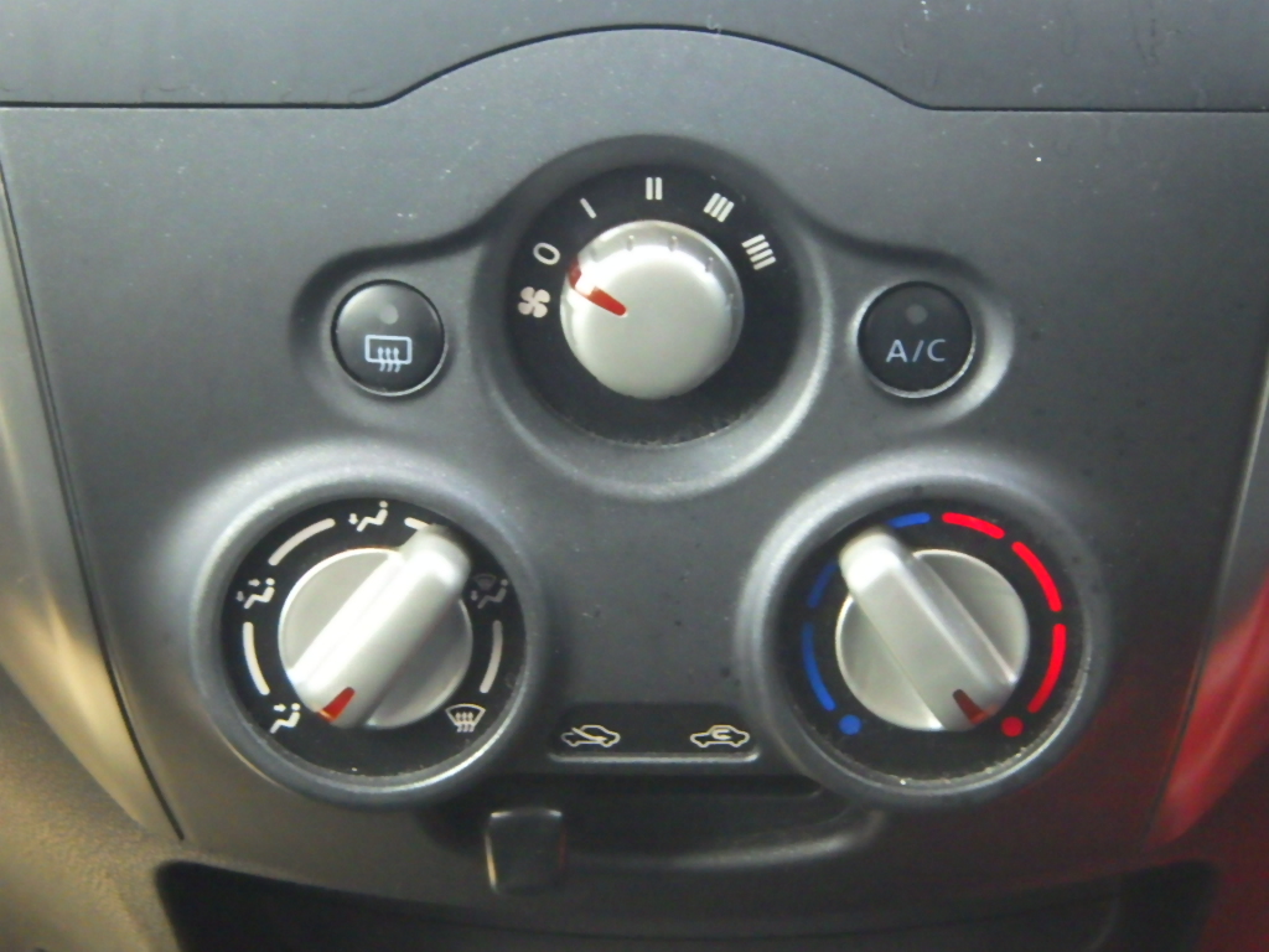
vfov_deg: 10.6
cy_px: 476
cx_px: 634
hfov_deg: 14.1
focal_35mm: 140
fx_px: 5132
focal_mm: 25
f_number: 5.5
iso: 1600
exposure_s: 1/45
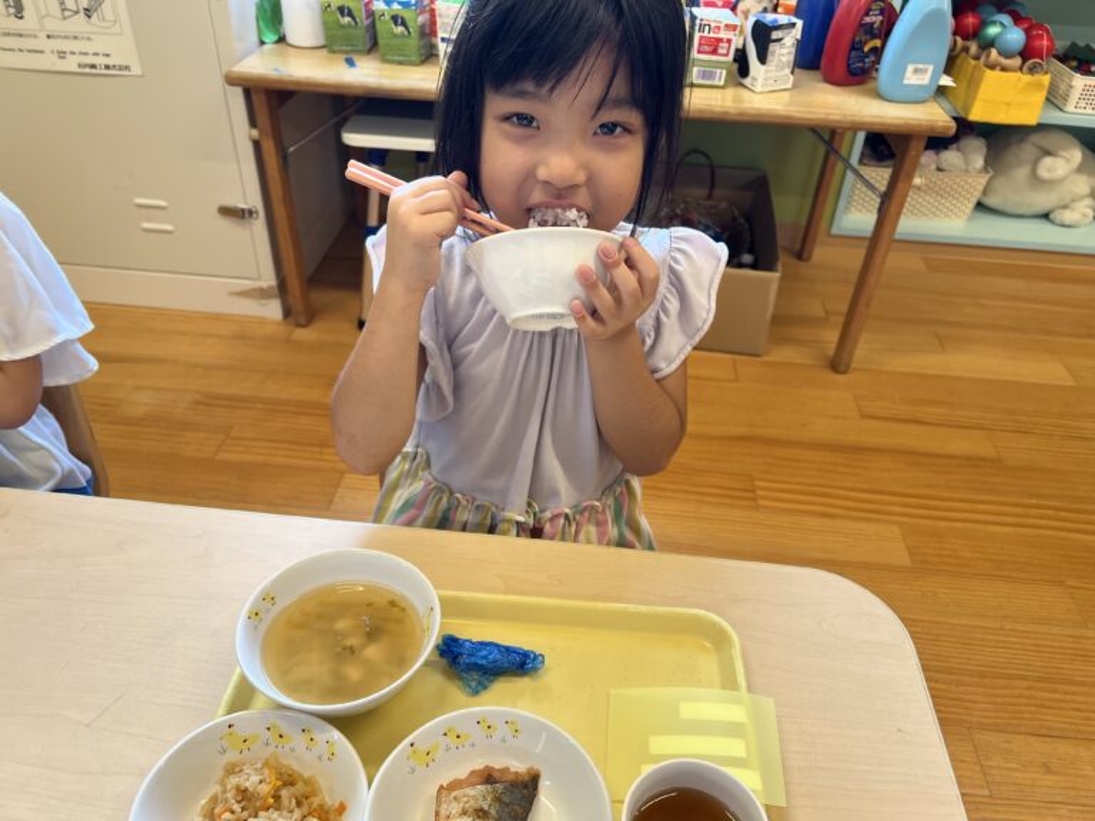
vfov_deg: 53.1
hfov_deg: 67.3
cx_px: 548
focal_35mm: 26
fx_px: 822
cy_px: 410
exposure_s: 1/120
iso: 125
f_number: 1.5
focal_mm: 5.7
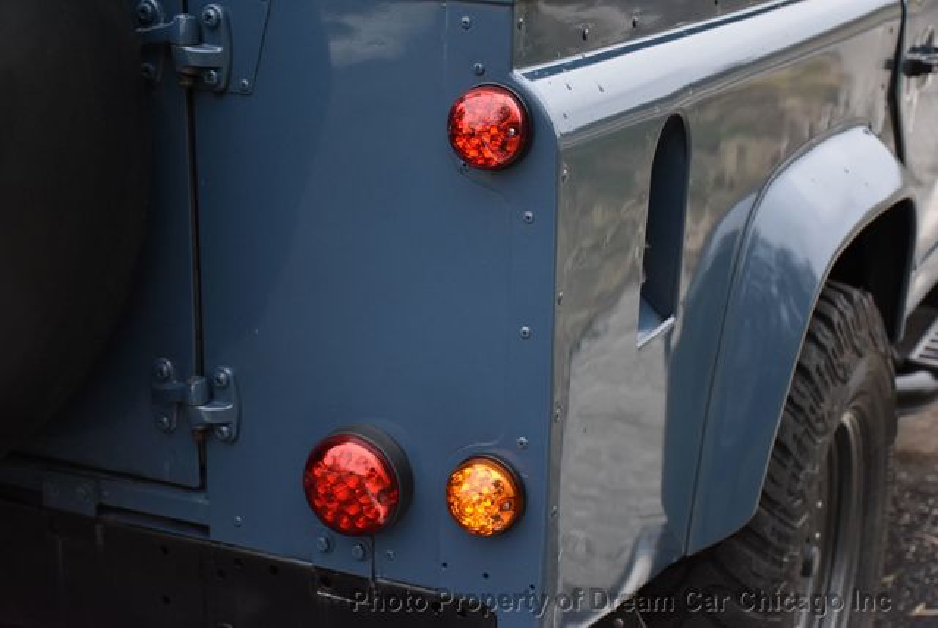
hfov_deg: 31.9
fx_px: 1643
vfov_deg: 21.6
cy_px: 314
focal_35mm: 63
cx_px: 469
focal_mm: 42
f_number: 4.5
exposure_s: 1/60
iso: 1250
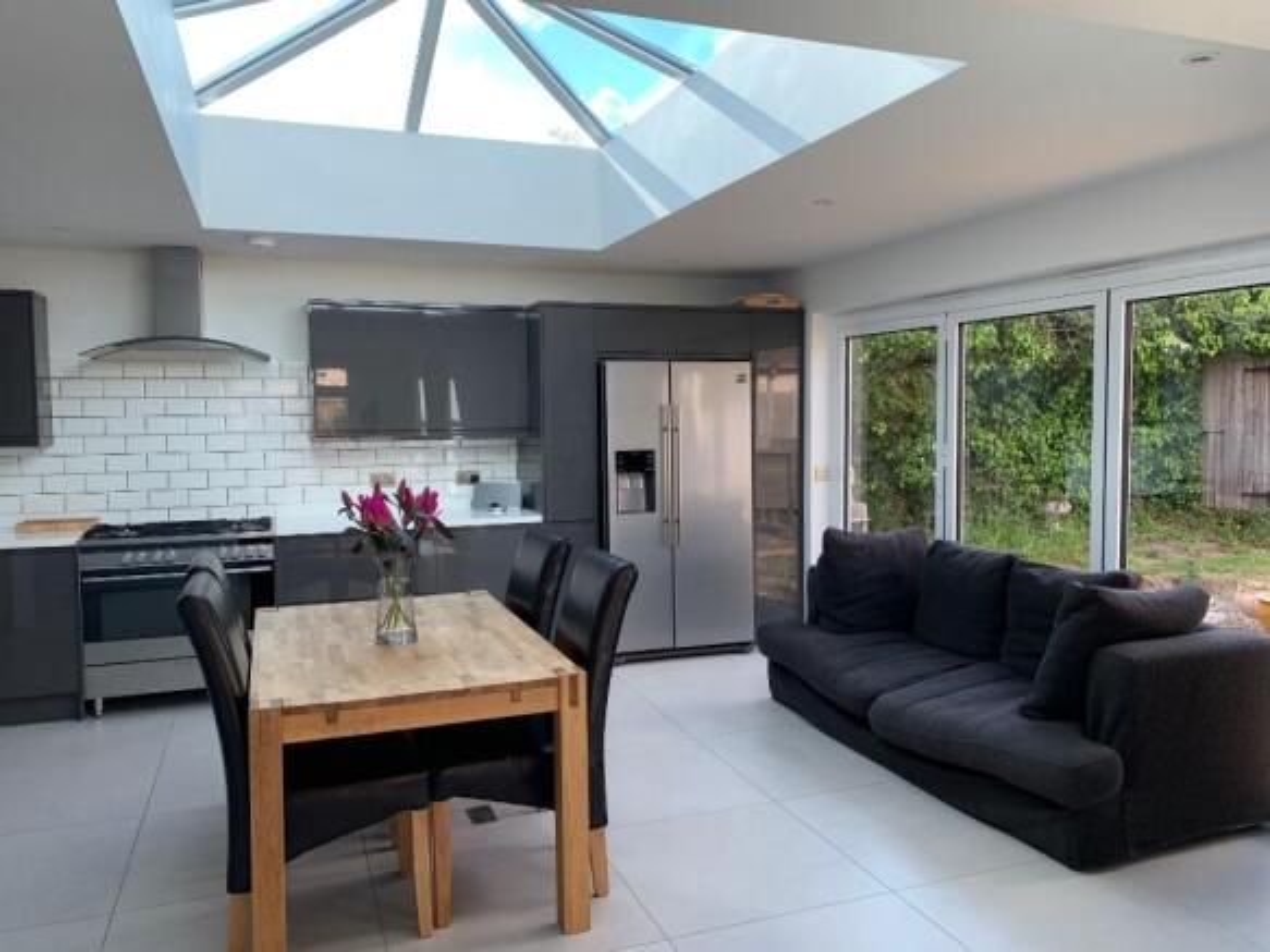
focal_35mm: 26
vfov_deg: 53.0
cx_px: 635
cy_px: 476
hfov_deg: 67.3
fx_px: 954
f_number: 1.8
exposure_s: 1/158
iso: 25
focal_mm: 4.25
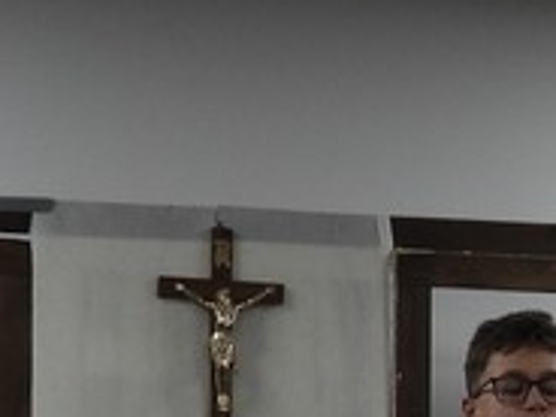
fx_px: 4610
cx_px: 967
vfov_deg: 5.2
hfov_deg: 6.8
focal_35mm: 287
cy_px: 426
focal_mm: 7.9
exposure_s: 1/30
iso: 100
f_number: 3.2
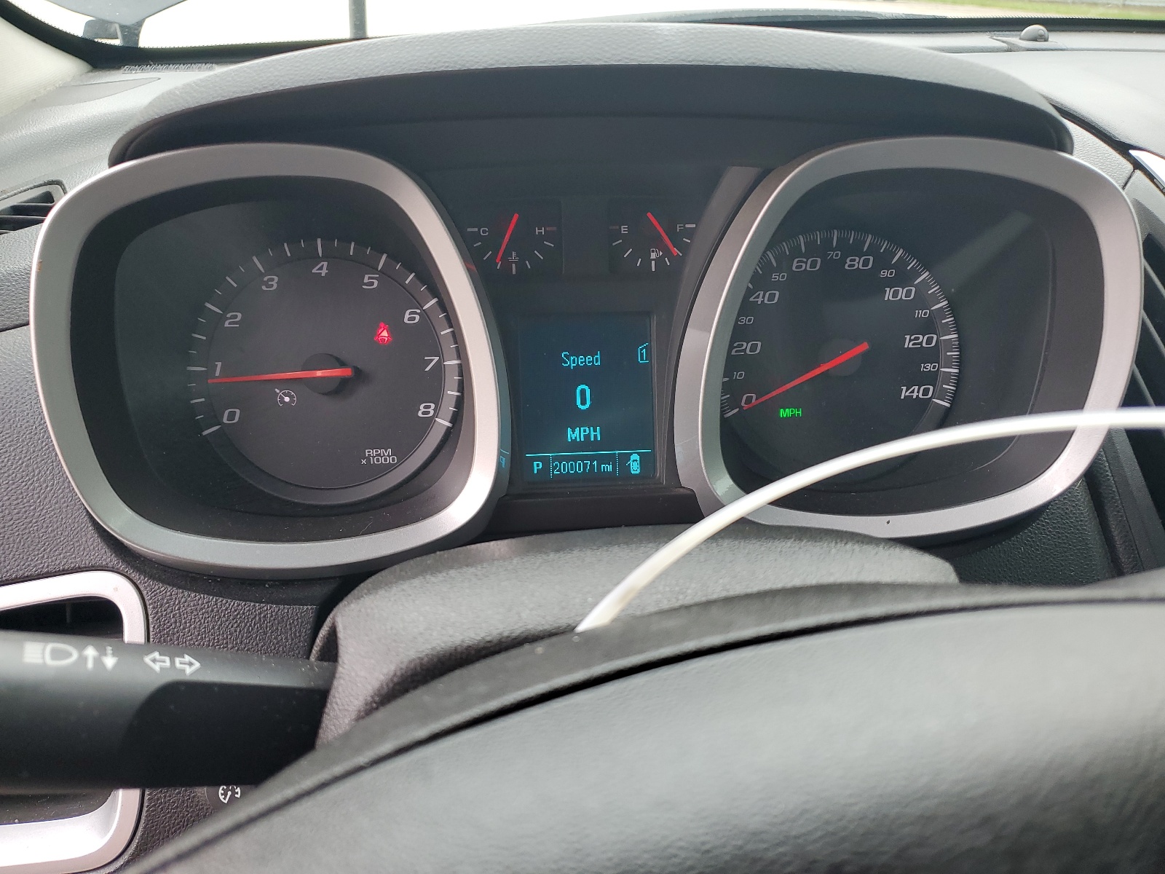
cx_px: 582
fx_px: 875
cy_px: 437
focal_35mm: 26
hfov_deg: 67.3
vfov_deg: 53.1
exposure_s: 1/120
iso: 56
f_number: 1.5
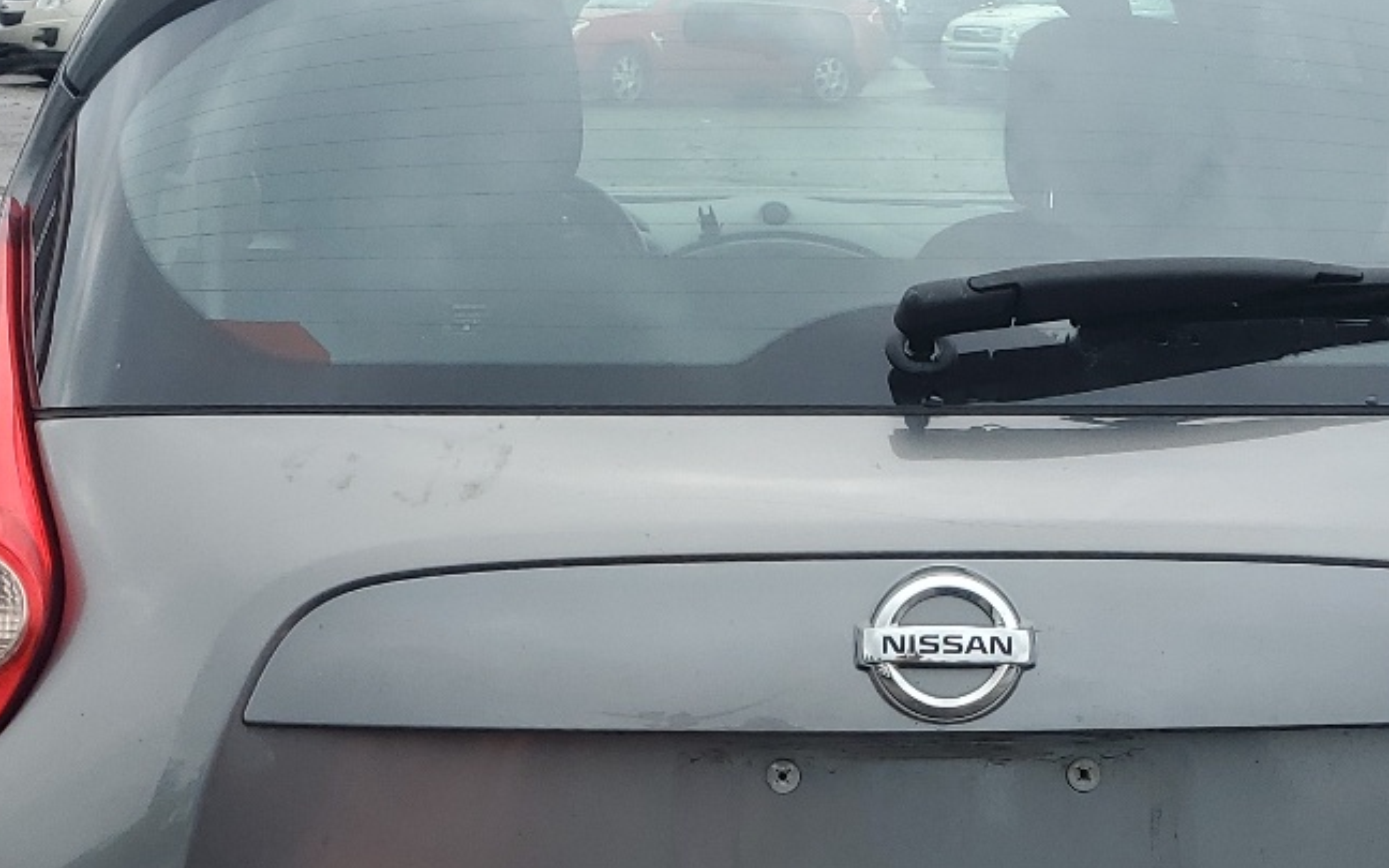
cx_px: 757
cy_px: 859
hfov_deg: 30.2
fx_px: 2574
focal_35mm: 68
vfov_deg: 18.7
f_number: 1.5
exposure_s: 1/2000
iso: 50
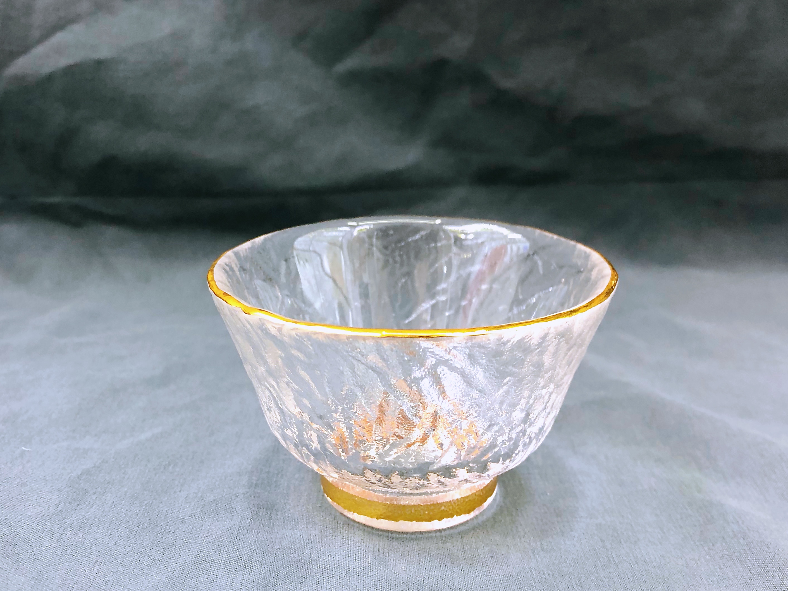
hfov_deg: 46.7
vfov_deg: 35.8
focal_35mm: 40
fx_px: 911
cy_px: 238
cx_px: 344
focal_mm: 3.99
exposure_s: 1/18
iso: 40
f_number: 1.8
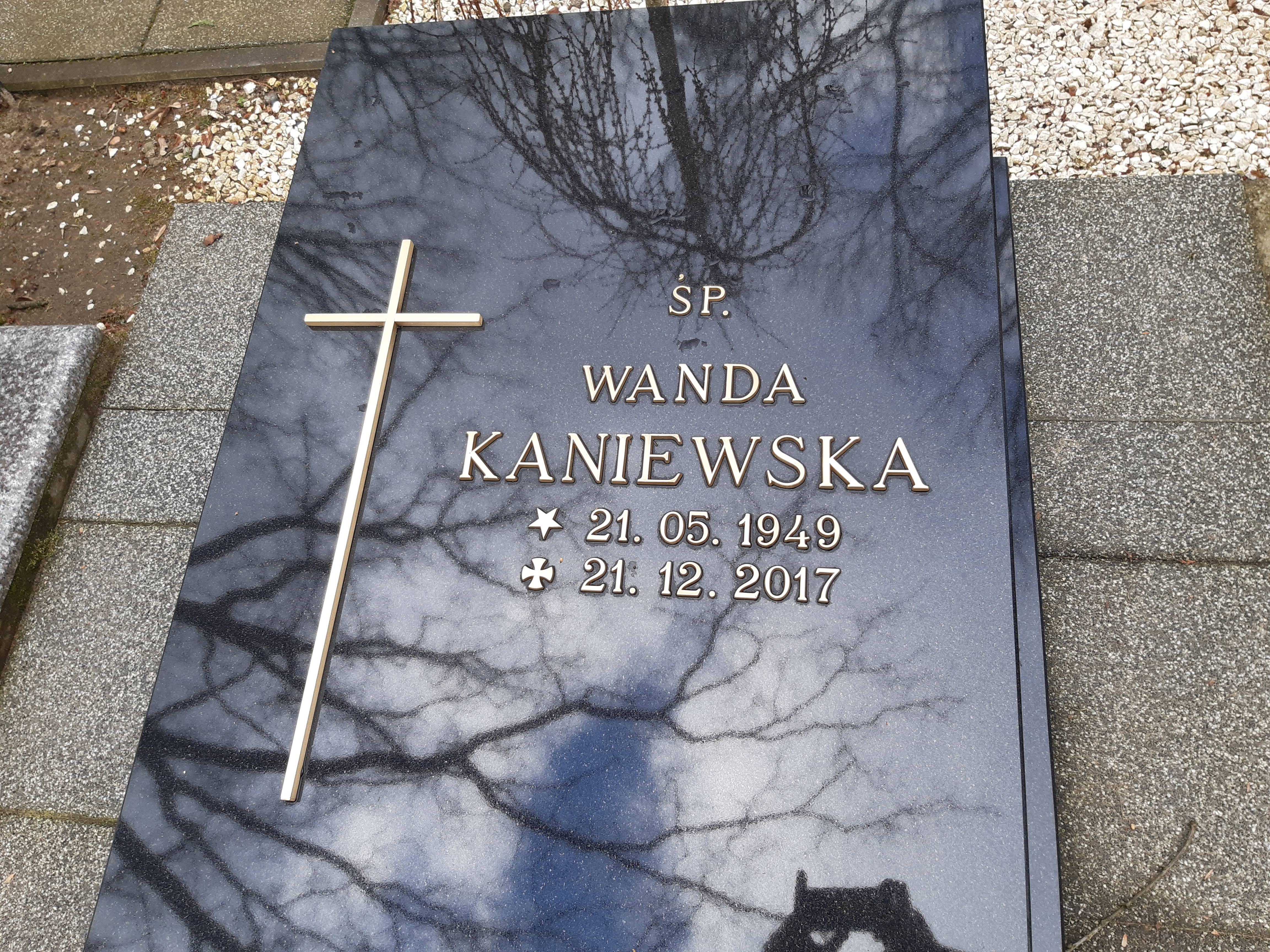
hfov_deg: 67.3
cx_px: 635
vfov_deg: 53.1
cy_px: 476
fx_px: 954
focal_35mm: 26
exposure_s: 1/260
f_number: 1.7
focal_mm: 3.92
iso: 40
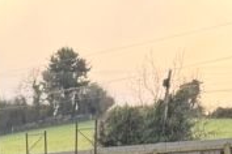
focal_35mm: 169
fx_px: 1089
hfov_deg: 10.7
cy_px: 530
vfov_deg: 6.9
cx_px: -298
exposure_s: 1/201
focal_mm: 6.76
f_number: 1.78
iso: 80
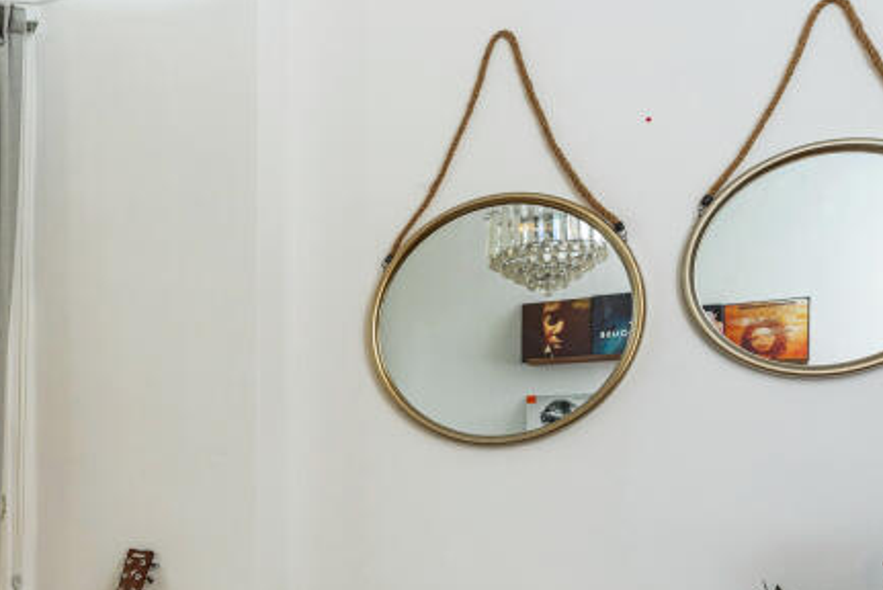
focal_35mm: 38
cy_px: 497
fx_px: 933
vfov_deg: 33.8
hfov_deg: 44.8
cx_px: 47
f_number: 8
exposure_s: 1/250
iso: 400
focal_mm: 16
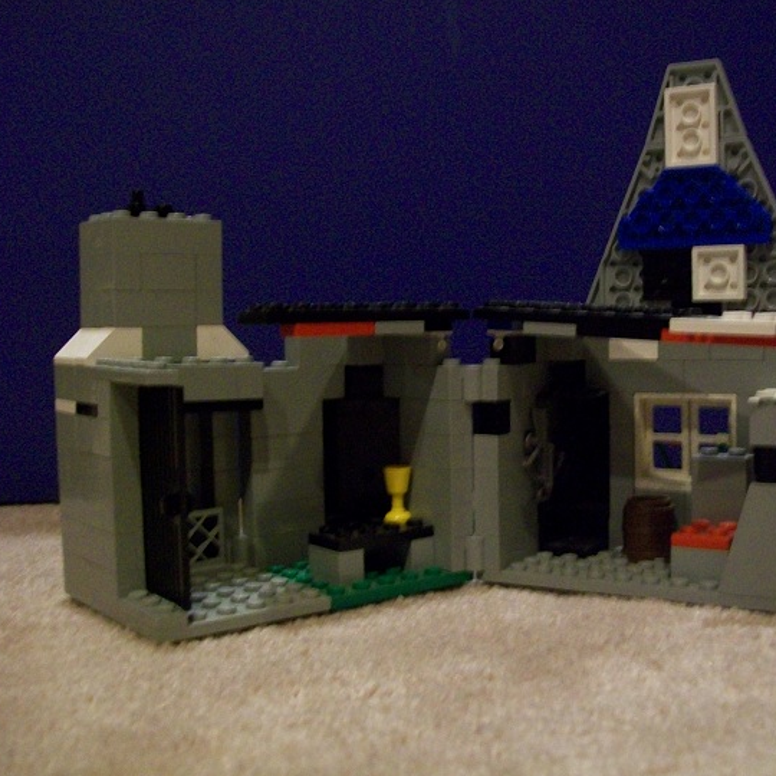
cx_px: 480
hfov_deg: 38.9
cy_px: 387
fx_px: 1091
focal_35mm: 43
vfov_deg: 39.2
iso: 200
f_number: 2.7
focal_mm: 6
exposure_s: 1/8
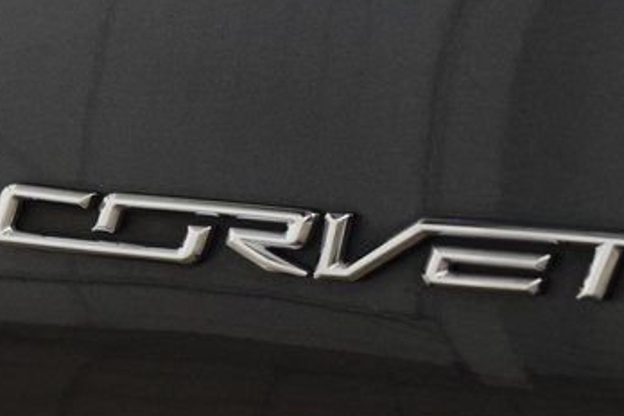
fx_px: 5356
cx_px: 475
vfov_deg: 4.4
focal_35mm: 309
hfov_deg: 6.7
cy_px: -37
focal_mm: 70
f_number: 7.1
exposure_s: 1/30
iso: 1600
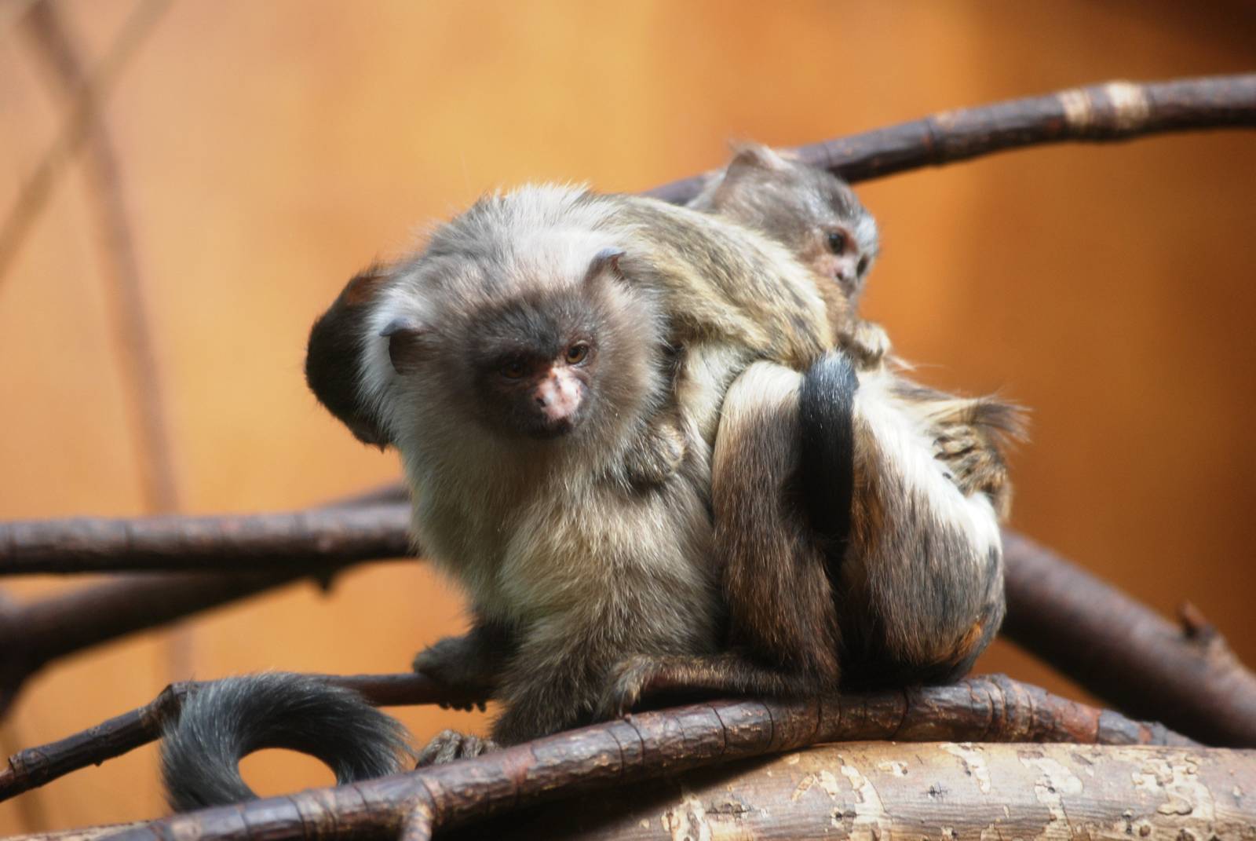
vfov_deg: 4.7
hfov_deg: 7.0
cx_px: 628
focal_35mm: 292
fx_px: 10217
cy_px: 420
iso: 400
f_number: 5
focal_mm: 195
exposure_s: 1/125
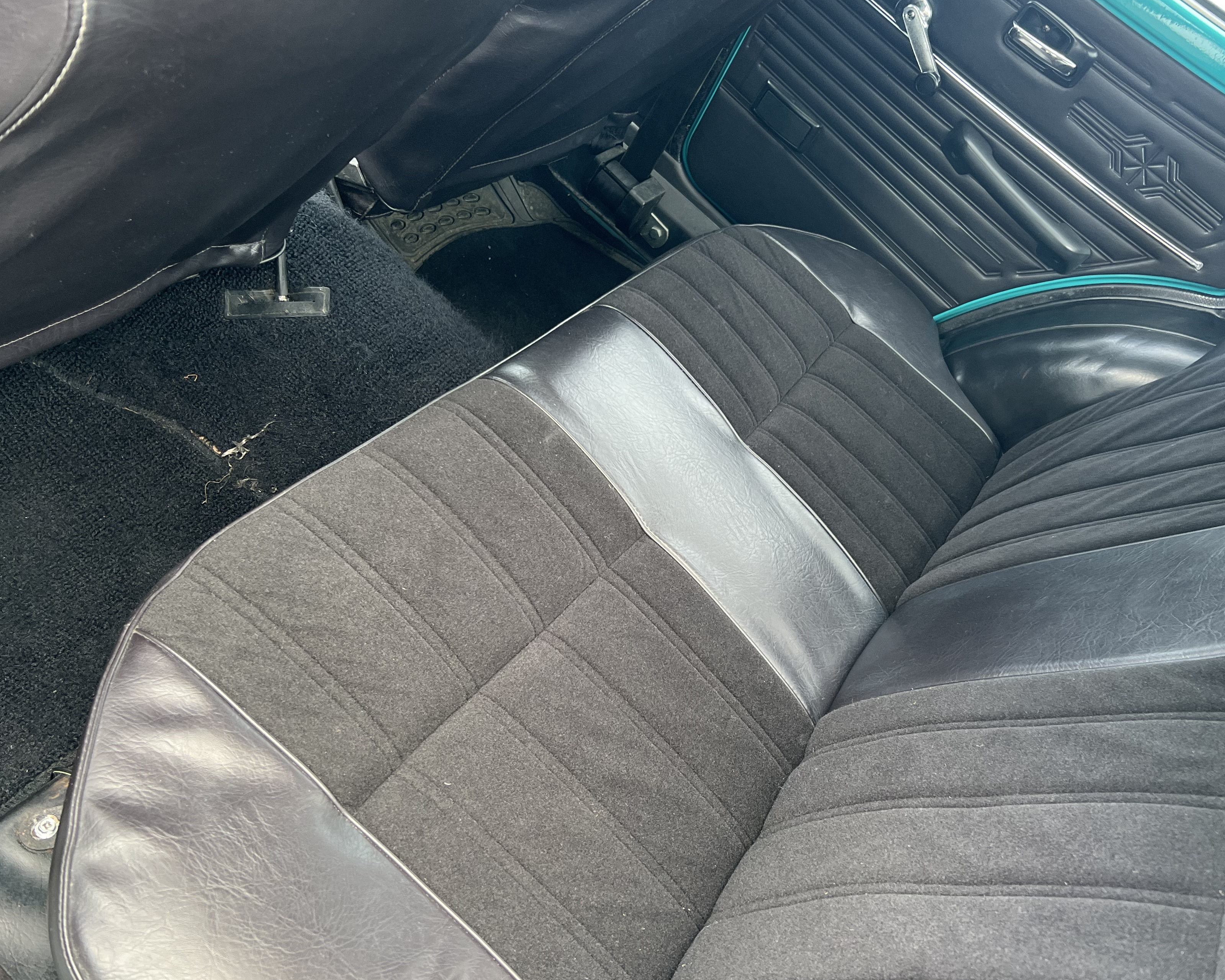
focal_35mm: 32
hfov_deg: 55.6
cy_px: 474
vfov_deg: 45.8
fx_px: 1160
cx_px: 650
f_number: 1.5
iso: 125
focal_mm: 5.7
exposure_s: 1/121
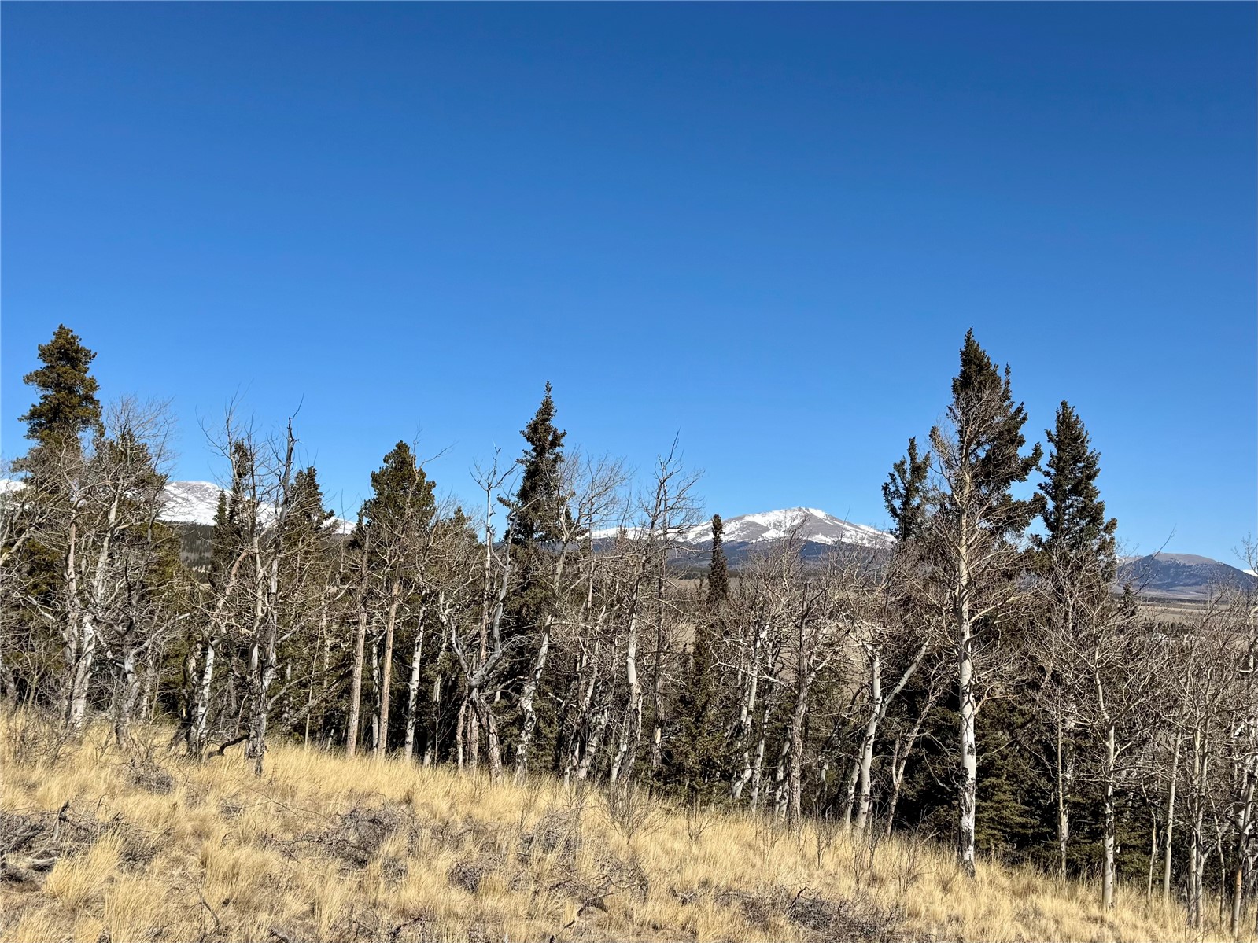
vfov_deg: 56.8
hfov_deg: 71.6
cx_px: 629
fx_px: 872
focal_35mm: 24
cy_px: 472
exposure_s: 1/7092
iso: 80
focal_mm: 6.76
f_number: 1.78
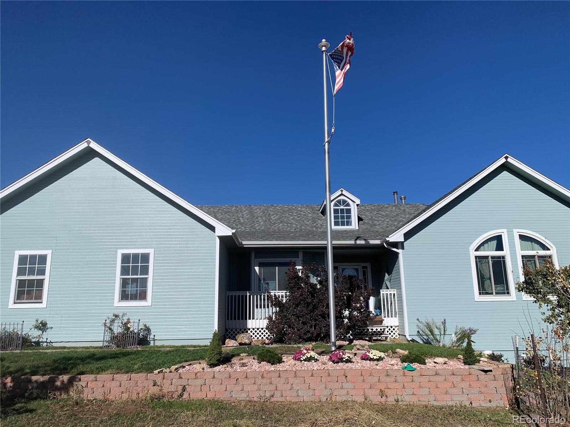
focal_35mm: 26
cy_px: 214
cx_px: 285
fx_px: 428
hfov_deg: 67.3
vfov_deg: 53.1
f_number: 1.8
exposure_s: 1/4274
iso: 25
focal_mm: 4.25
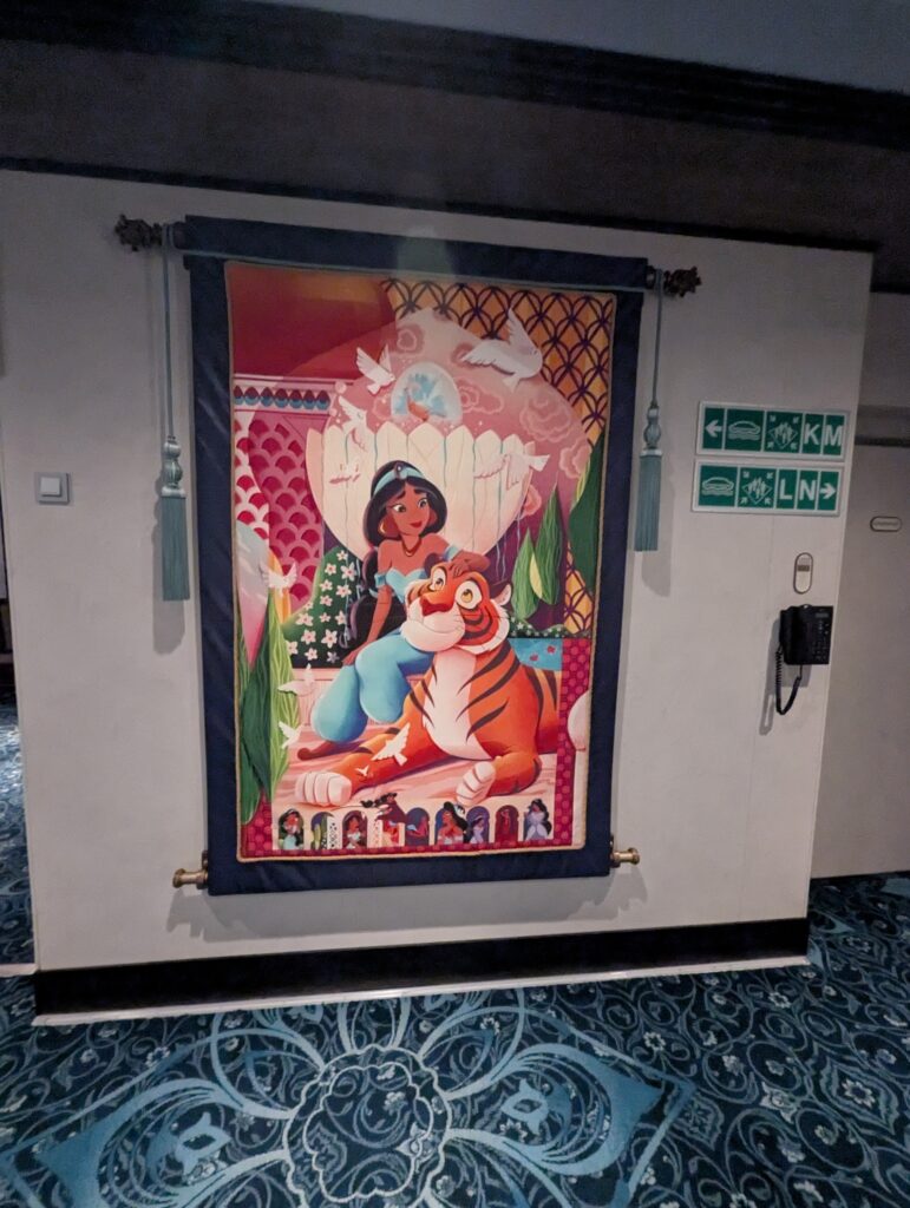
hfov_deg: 90.1
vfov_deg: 106.1
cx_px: 455
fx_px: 455
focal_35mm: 13
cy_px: 604
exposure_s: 1/24
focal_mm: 1.95
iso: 2946
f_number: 2.2
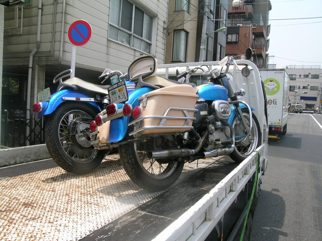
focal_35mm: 28
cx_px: 161
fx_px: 260
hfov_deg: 63.4
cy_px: 120
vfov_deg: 49.7
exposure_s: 1/207
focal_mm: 5.8
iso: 50
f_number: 5.6
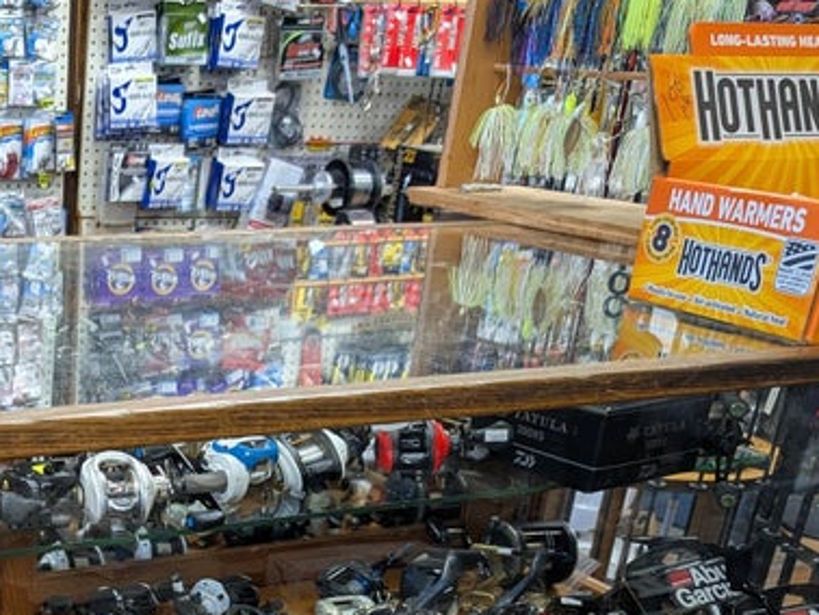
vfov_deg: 25.1
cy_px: 682
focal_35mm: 54
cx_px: -6
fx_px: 1278
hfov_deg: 32.6
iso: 100
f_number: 1.68
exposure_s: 1/40
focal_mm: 6.9
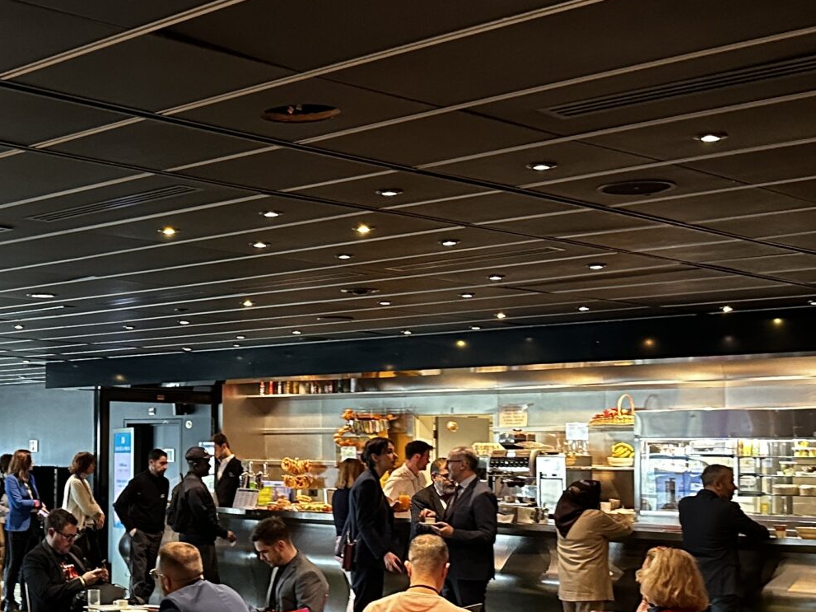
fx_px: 1461
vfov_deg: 23.6
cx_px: 29
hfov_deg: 29.4
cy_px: 373
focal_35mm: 62
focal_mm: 6.86
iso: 640
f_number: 1.78
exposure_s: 1/50
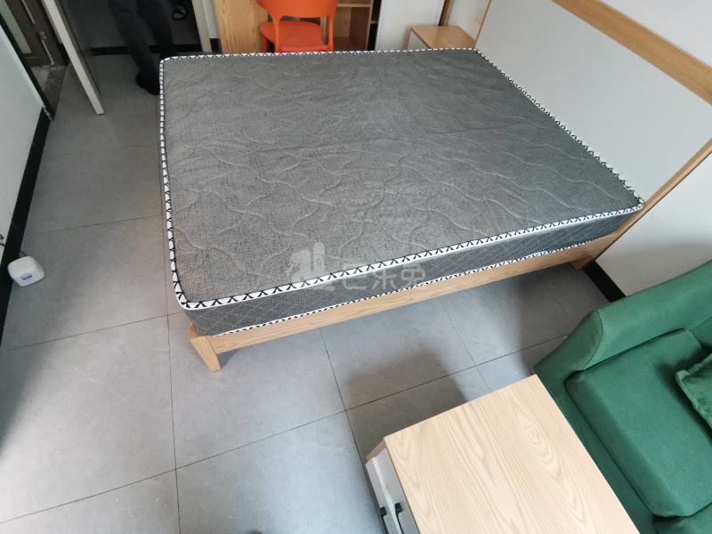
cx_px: 356
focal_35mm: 17
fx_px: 350
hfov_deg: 91.0
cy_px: 267
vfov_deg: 74.7
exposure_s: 1/33.3
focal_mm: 2.23
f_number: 2.2
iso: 250
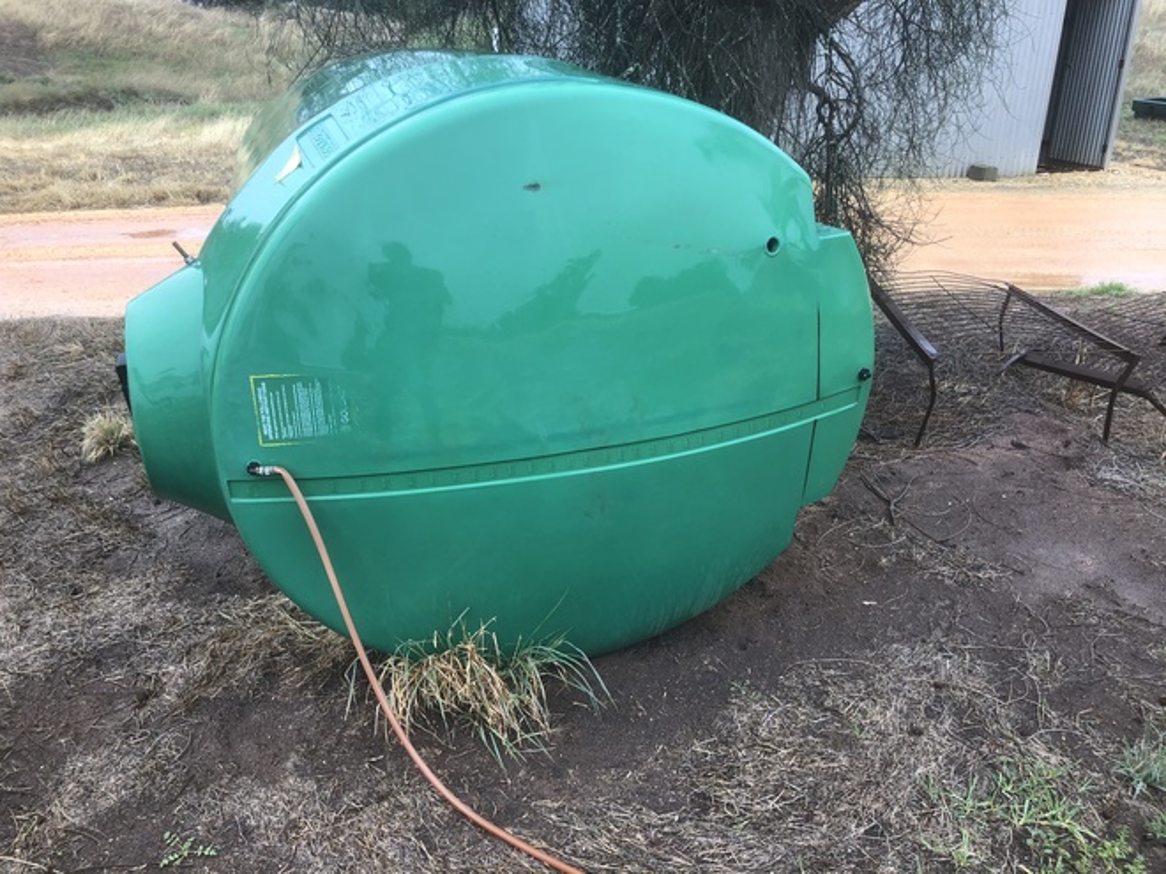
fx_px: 943
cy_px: 437
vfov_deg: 49.7
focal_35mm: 28
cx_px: 583
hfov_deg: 63.4
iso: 40
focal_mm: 3.99
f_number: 1.8
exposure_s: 1/120
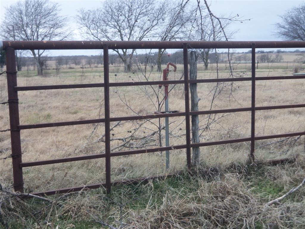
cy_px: 114
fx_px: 432
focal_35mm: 49
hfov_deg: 38.9
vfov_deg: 29.7
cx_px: 152
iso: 80
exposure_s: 1/50
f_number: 4.6
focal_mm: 8.7
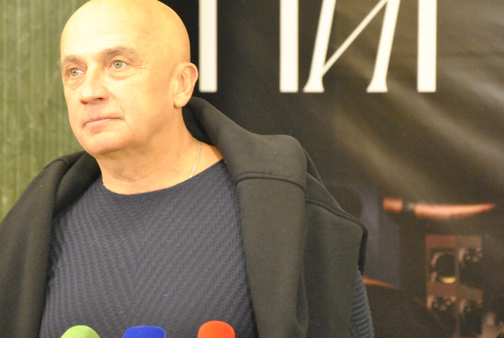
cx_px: 216
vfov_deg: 6.0
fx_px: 3206
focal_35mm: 229
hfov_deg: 9.0
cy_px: 153
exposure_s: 1/15
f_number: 5.6
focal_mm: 105
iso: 1600
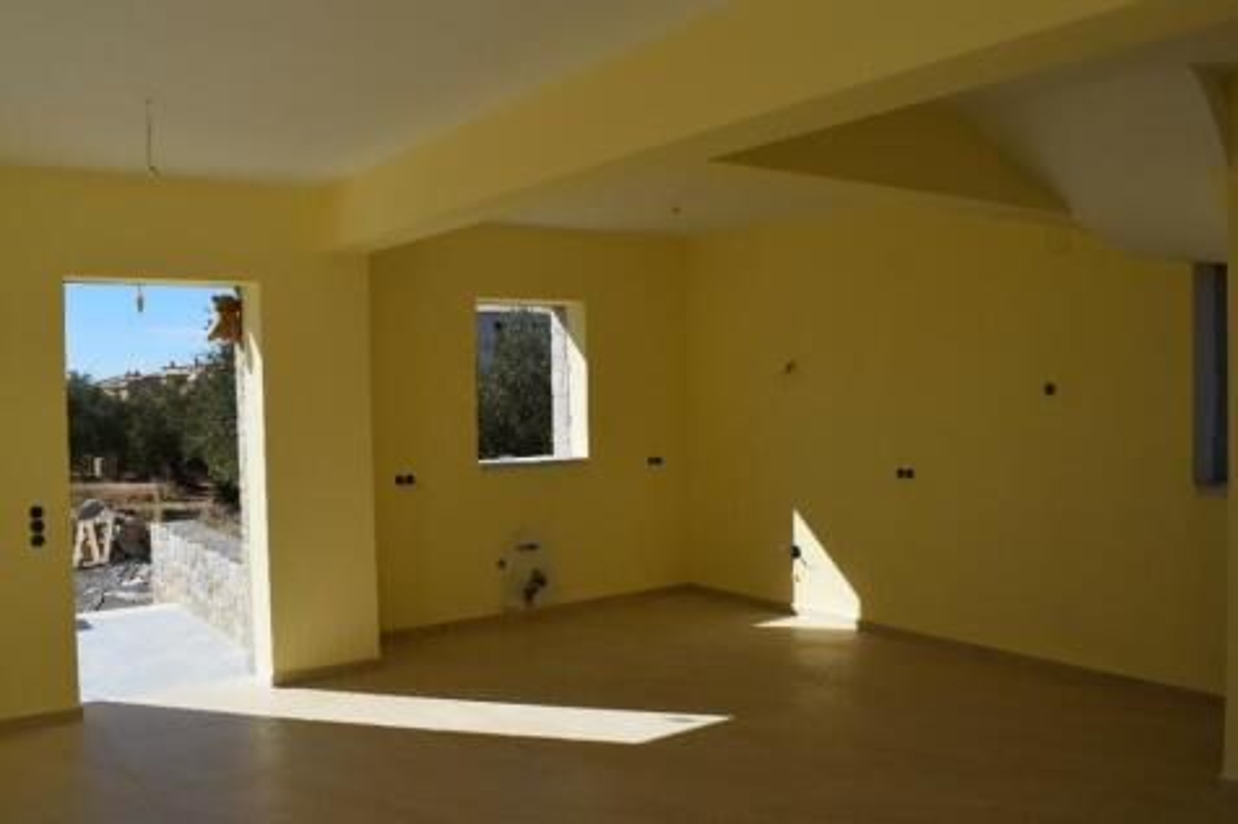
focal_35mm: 30
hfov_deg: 61.9
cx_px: 619
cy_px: 412
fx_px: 1031
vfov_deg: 43.6
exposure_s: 1/500
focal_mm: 20
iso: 200
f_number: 11
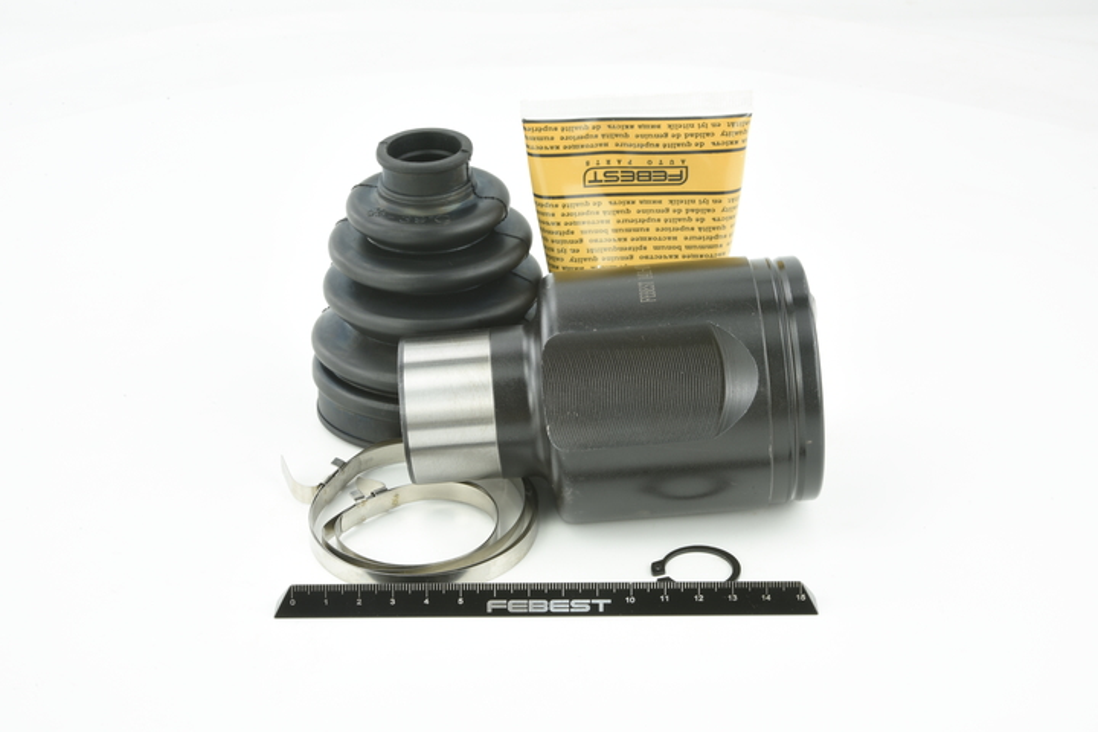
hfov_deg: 33.4
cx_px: 549
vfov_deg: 22.6
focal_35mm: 60
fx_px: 1830
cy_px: 366
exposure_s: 1/2
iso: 64
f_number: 29
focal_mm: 60
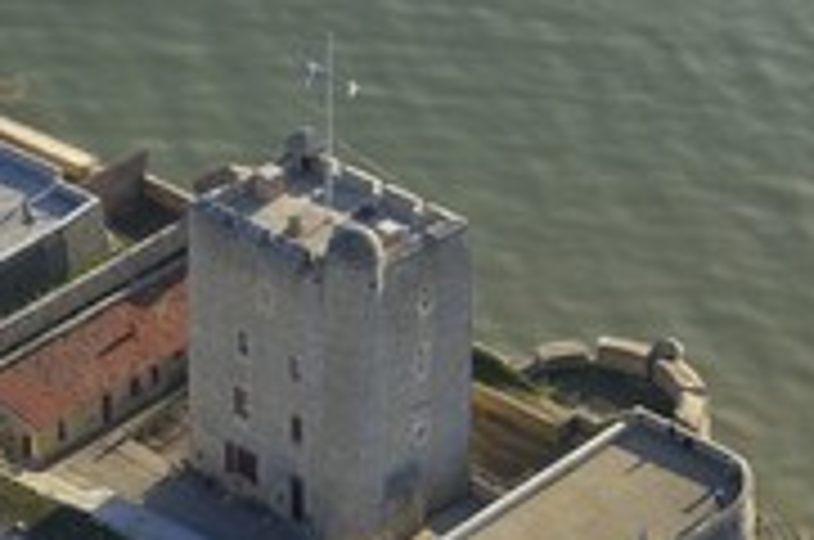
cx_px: 443
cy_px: 554
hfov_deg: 8.5
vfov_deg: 5.6
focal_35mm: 244
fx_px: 5507
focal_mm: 70
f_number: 5
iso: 100
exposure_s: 1/350
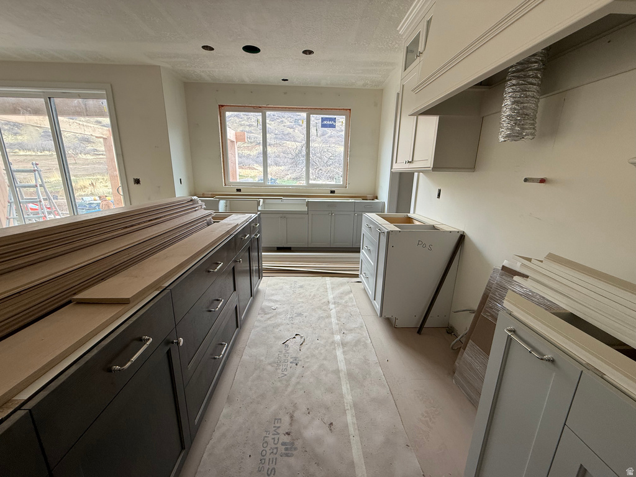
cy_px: 238
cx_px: 318
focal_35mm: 14
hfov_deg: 102.1
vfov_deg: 85.7
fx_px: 257
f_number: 2.2
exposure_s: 1/99
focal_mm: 2.22
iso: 125
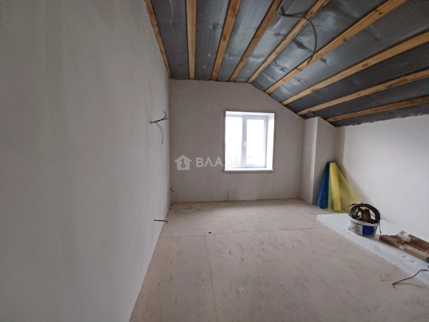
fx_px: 161
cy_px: 161
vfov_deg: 89.9
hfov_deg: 106.2
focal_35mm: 13
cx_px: 214
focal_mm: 1.42
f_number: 2.2
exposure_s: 1/50
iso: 200
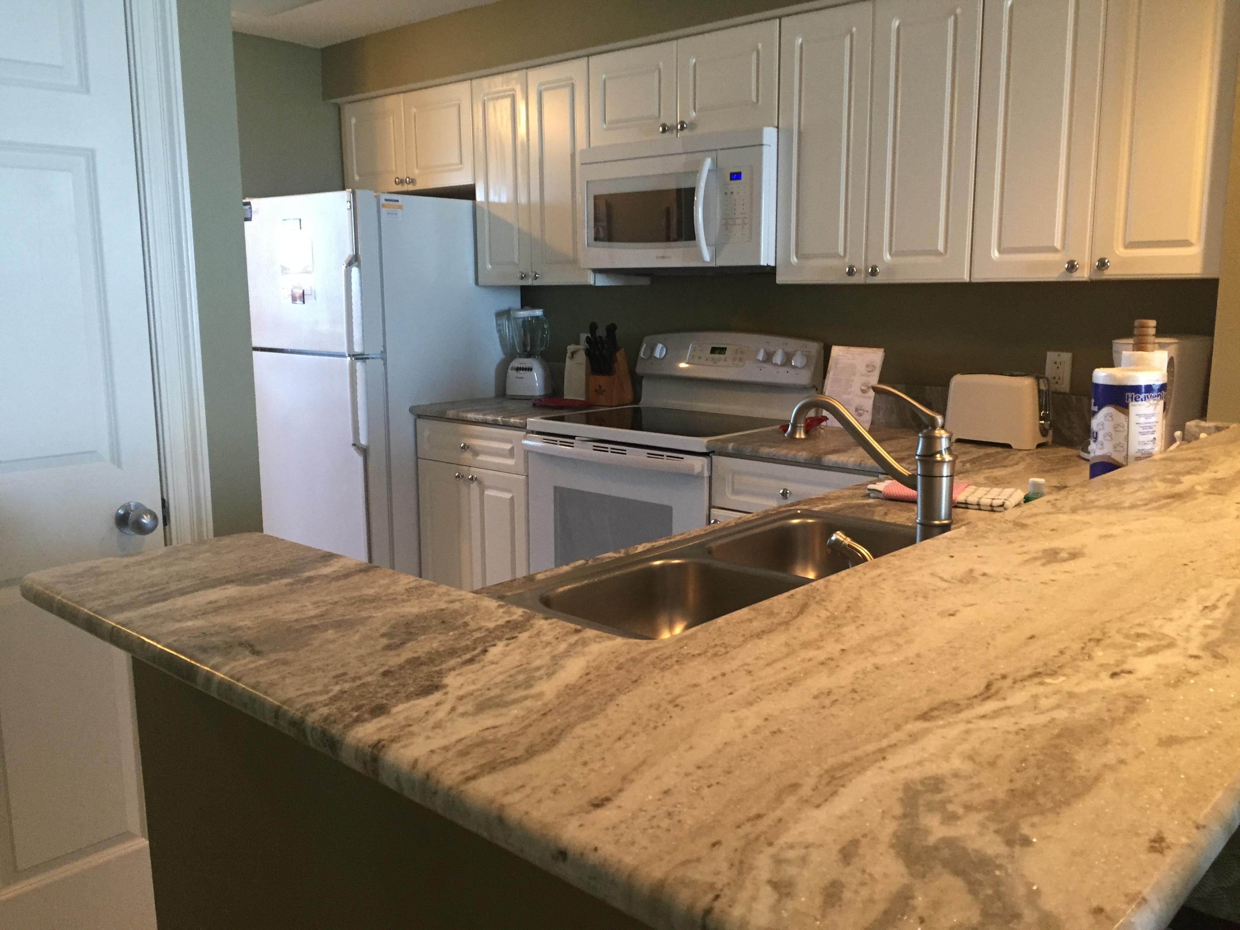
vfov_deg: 48.2
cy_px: 465
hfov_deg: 61.7
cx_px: 620
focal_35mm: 29
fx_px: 1039
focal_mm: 4.15
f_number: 2.2
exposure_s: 1/30
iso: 160
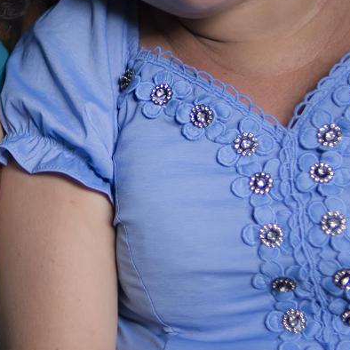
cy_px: 26
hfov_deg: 14.0
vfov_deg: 14.1
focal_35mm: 122
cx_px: -13
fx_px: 1396
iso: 800
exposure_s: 1/250
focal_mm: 35
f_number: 2
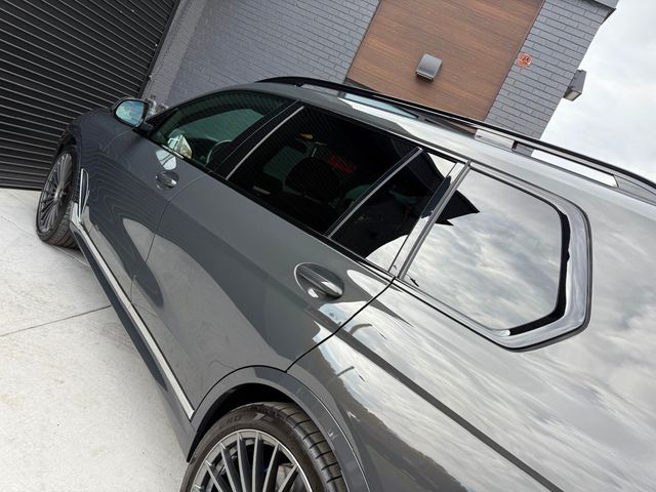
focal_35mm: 24
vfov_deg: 56.8
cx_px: 328
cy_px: 246
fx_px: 455
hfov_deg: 71.6
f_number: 1.78
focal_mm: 6.76
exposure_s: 1/822
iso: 80
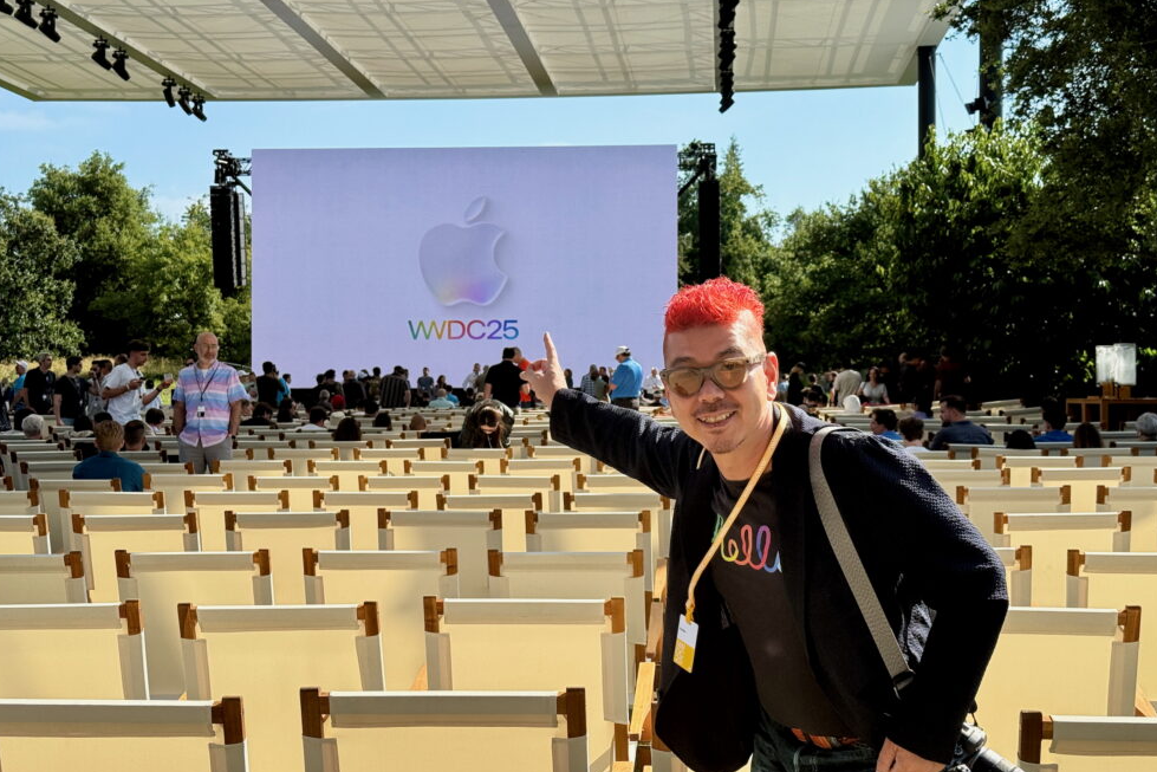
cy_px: 352
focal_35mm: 51
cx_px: 580
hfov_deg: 38.9
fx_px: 1639
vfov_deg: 26.5
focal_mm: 6.76
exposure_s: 1/3704
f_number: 1.78
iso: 64
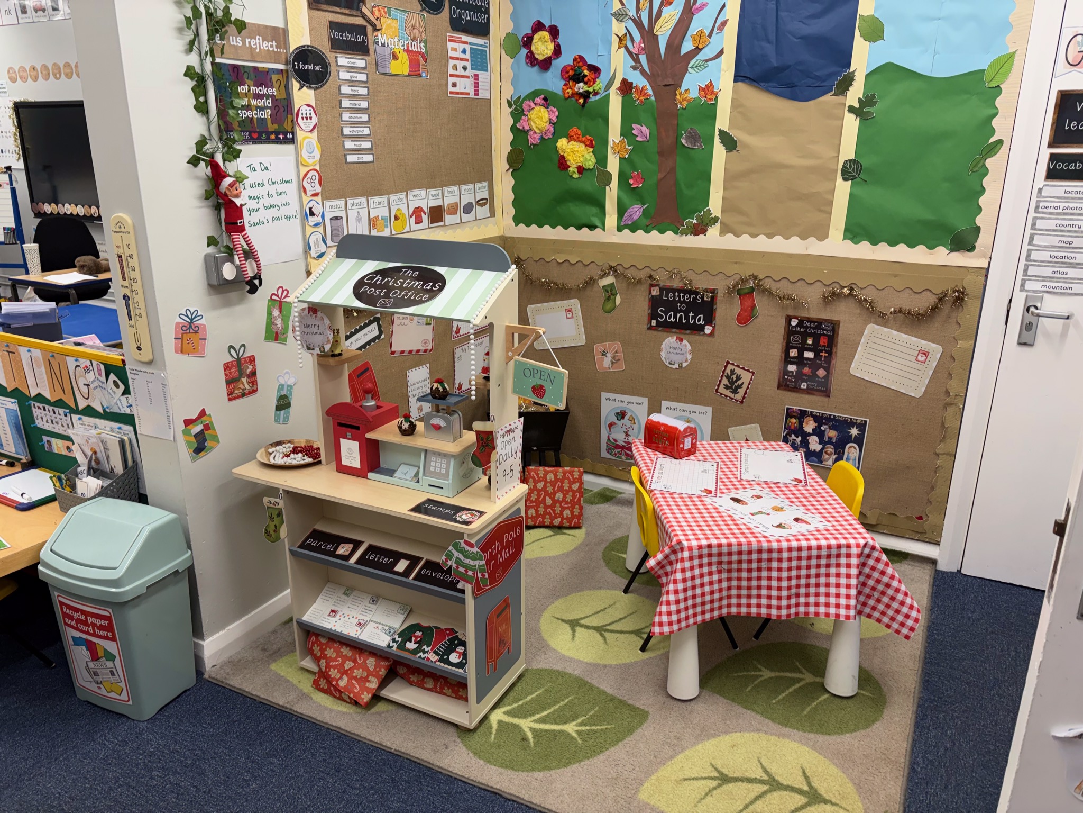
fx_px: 813
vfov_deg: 53.1
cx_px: 542
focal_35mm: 26
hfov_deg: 67.3
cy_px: 406
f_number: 1.6
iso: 64
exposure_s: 1/100
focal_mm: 5.96
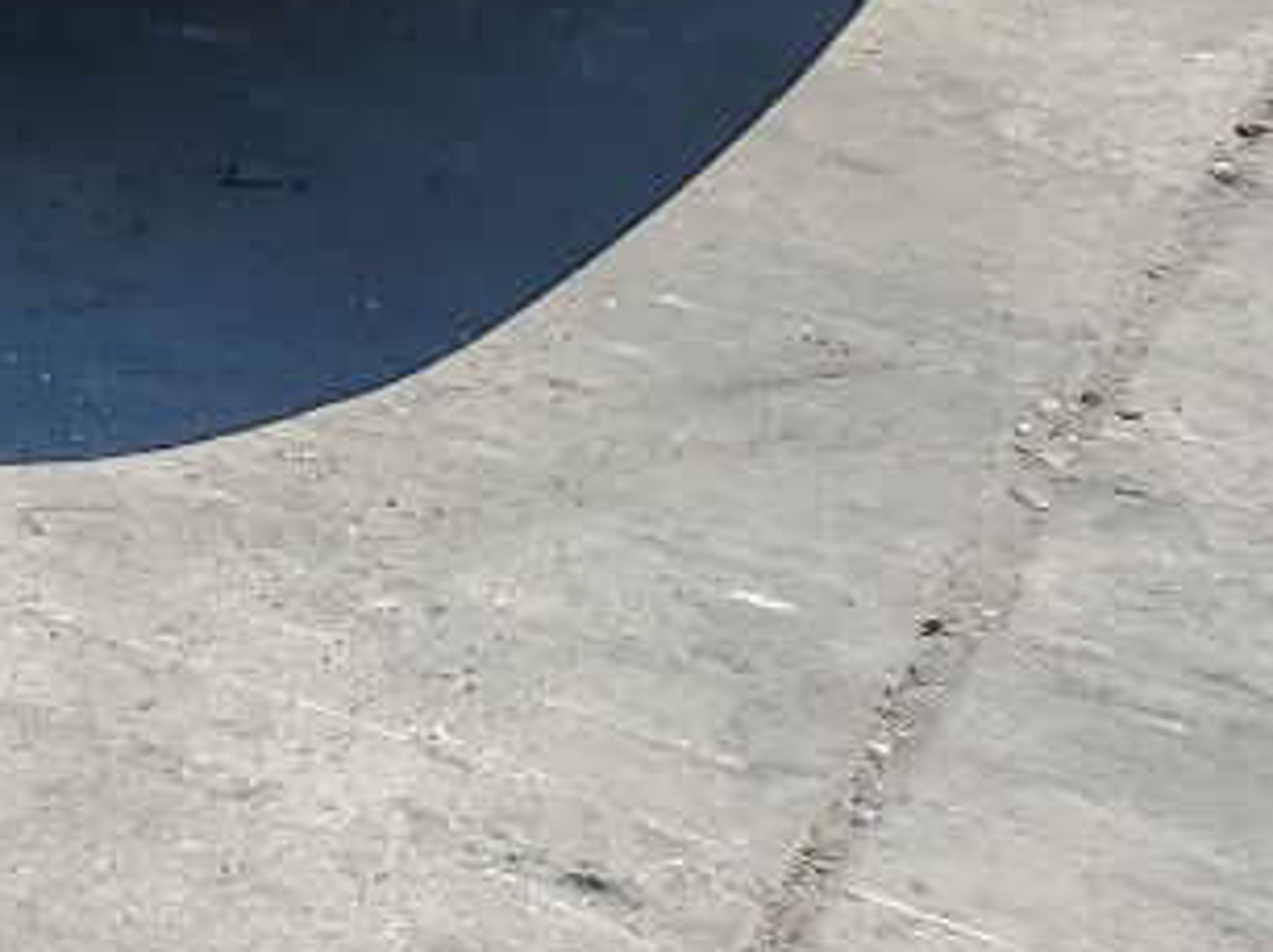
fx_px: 4997
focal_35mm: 136
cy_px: -956
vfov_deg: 10.1
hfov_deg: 12.2
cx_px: -1581
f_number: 1.5
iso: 50
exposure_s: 1/2500
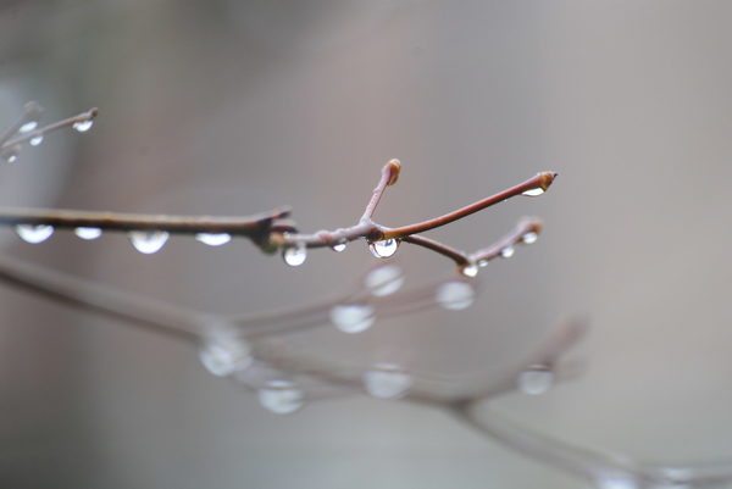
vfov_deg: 4.6
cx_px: 366
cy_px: 244
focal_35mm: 300
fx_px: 6104
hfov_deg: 6.9
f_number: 5.6
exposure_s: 1/13
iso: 200
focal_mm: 200
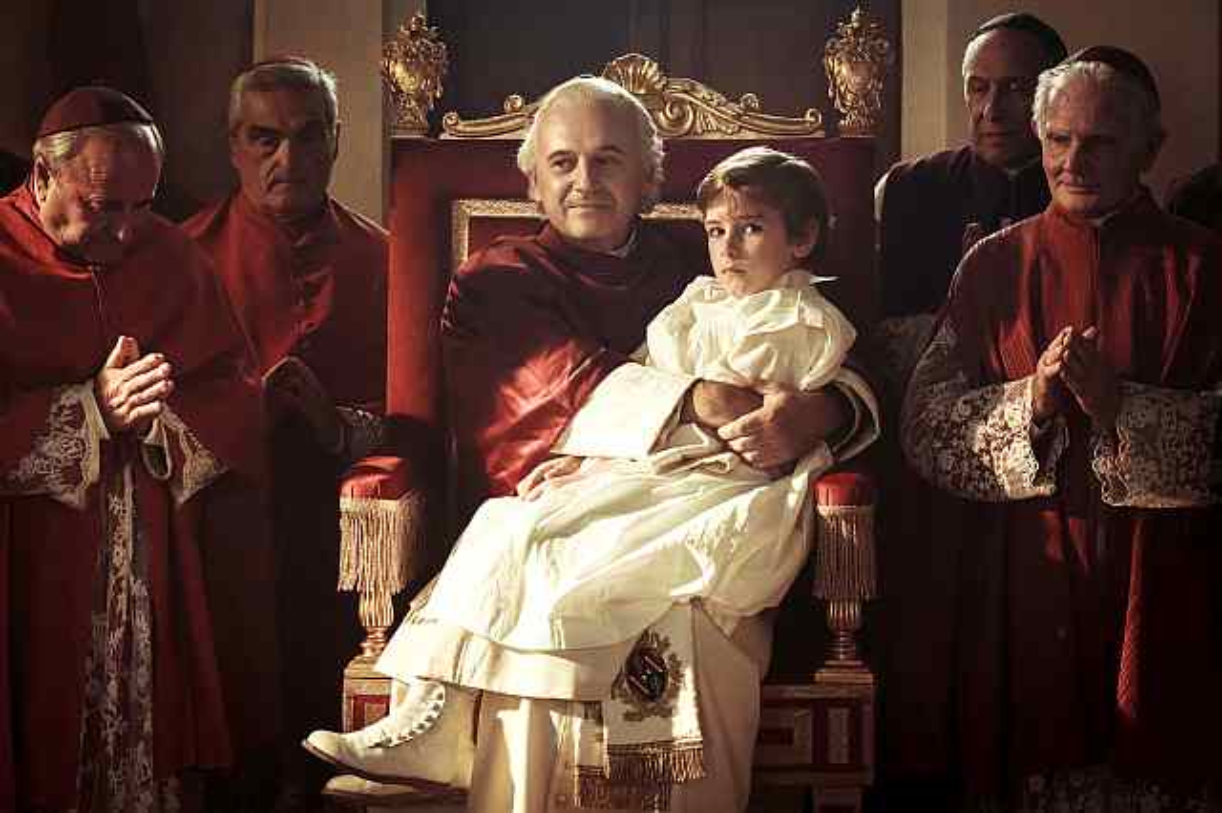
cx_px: 611
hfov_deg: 17.1
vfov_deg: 11.4
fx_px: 4071
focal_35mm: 120
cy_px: 406
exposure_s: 1/160
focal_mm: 120
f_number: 5.6
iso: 3200
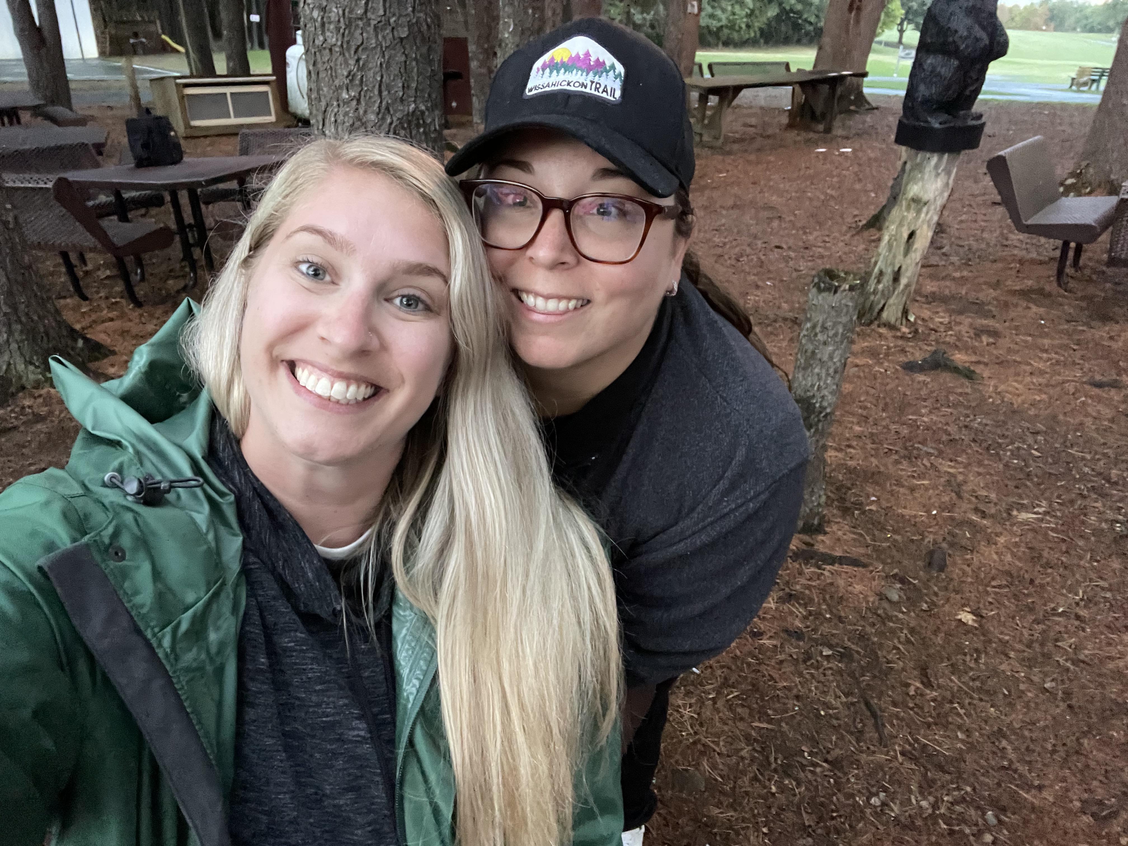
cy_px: 423
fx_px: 749
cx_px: 564
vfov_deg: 58.9
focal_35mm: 23
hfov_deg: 73.9
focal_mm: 2.71
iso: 800
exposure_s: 1/24
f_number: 2.2
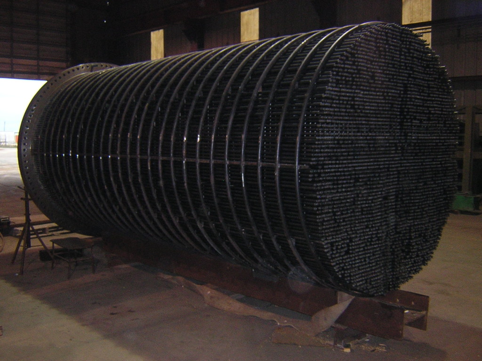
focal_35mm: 36
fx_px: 501
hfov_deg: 51.4
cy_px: 180
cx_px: 241
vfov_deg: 39.7
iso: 400
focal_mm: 4.7
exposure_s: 1/60.1
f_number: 2.6
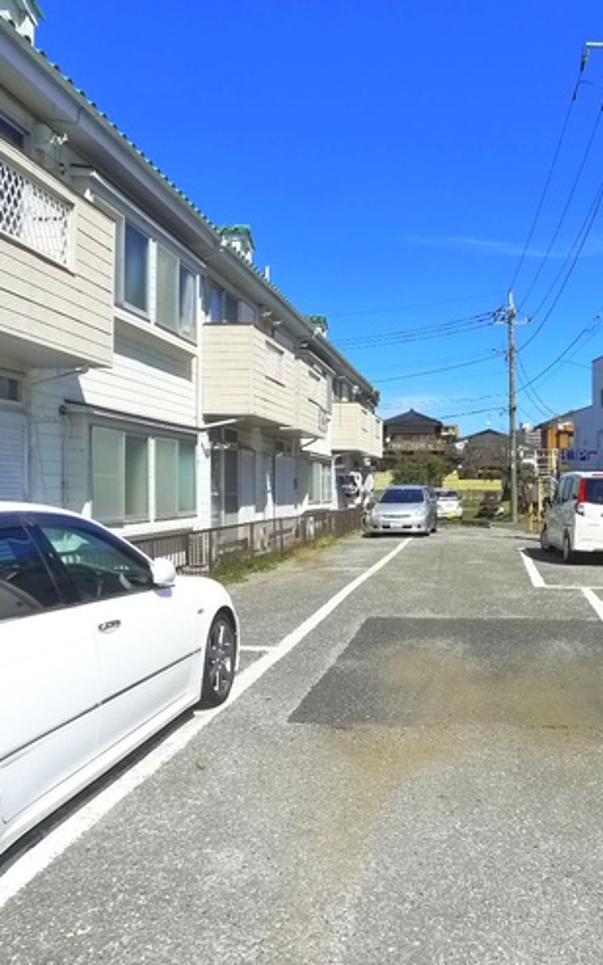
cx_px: 476
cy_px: 506
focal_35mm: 36
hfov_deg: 34.3
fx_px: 947
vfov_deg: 54.0
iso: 400
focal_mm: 5.1
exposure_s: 1/800
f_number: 4
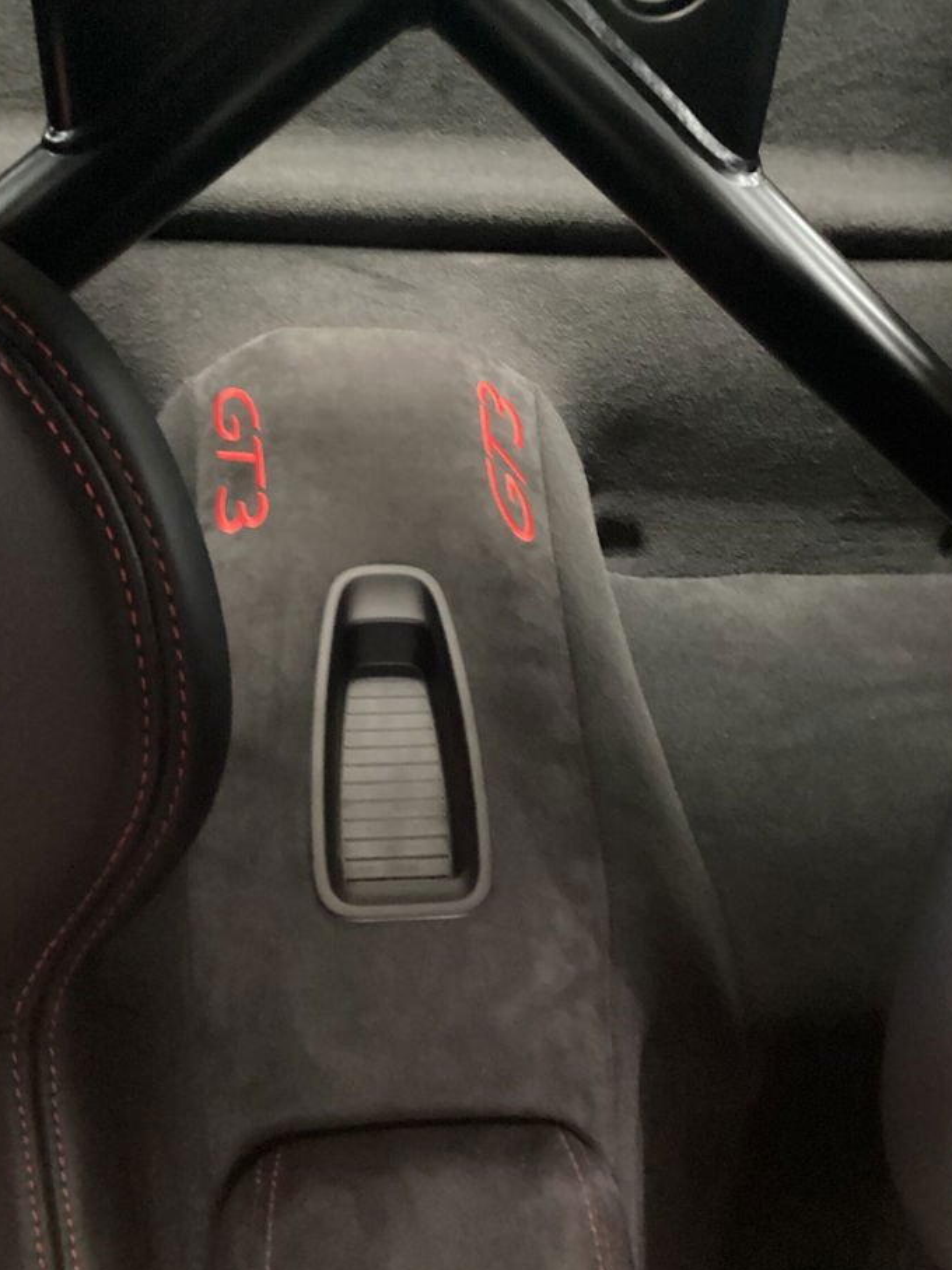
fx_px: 1284
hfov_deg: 40.7
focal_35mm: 35
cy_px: 627
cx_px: 500
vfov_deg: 52.6
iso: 800
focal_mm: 3.3
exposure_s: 1/15
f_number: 2.4
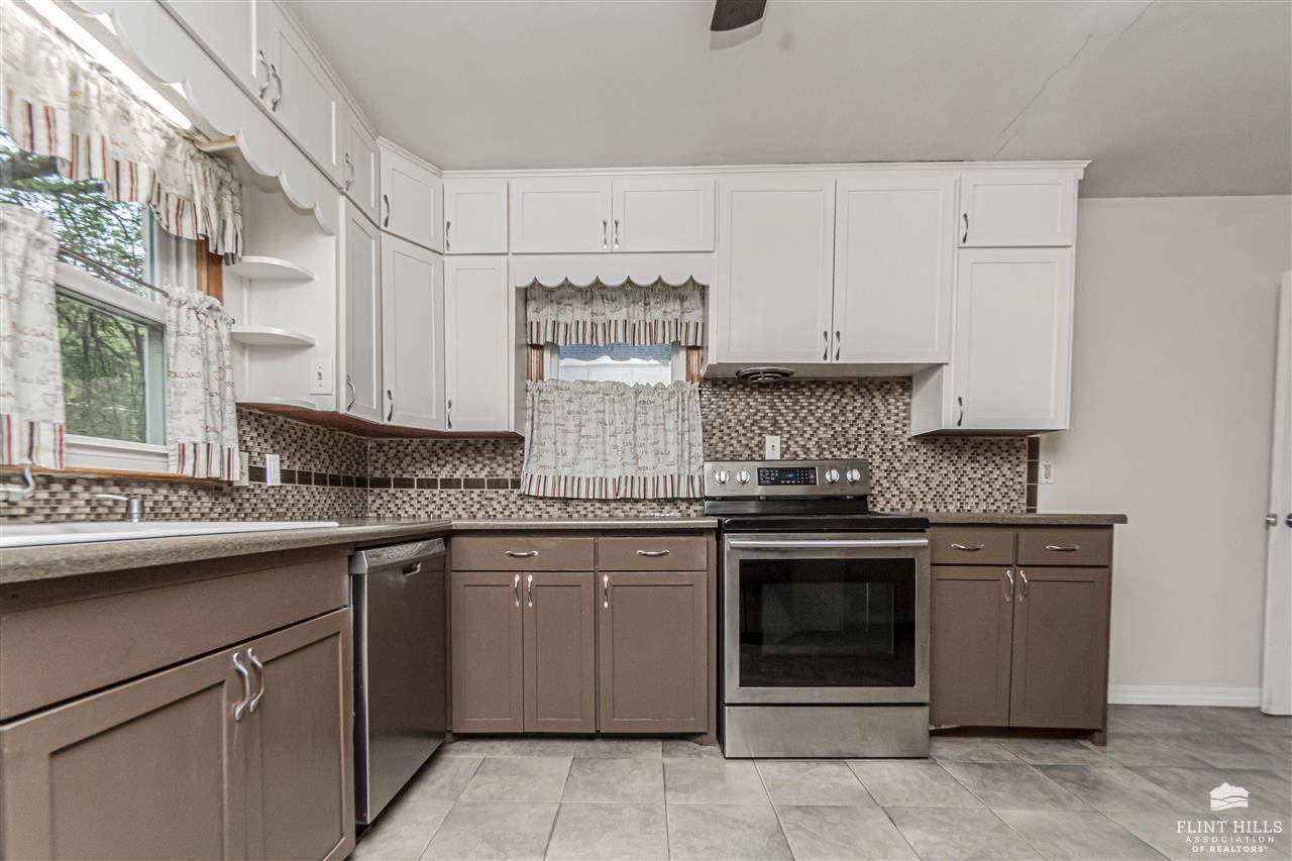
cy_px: 430
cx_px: 646
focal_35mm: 15
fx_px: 538
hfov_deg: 100.4
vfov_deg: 77.3
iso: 1250
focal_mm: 10
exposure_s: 1/60
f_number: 14
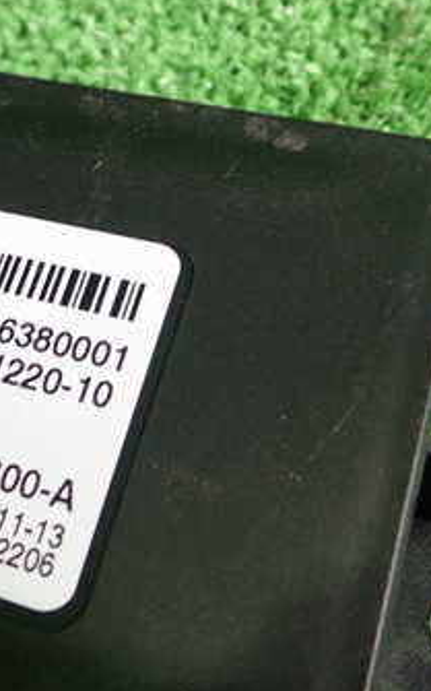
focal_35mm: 57
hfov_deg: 20.9
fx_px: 1073
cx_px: -111
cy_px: 338
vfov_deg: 35.7
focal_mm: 5.4
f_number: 2.3
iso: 200
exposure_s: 1/40
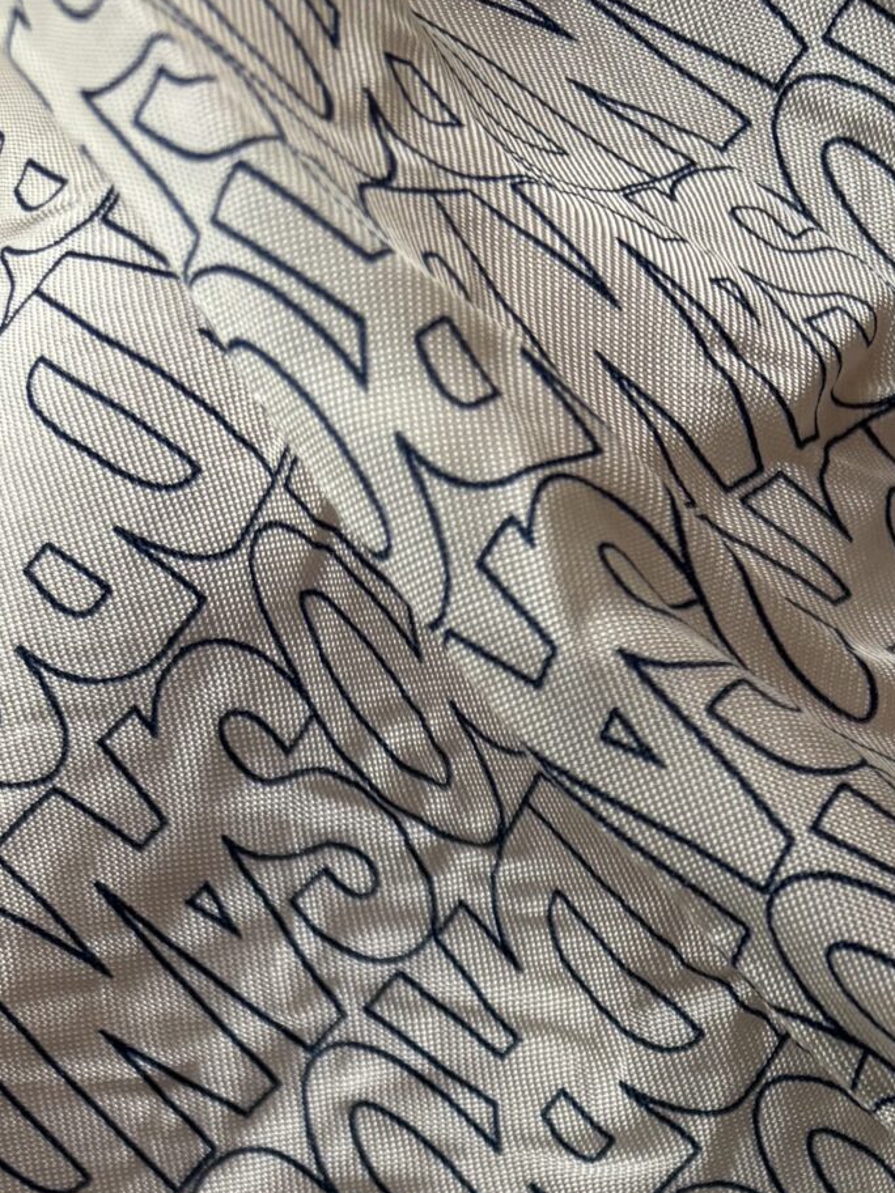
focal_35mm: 73
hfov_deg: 19.1
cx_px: 1047
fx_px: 2517
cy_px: 1650
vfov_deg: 23.0
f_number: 1.6
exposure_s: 1/105
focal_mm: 5.96
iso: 125
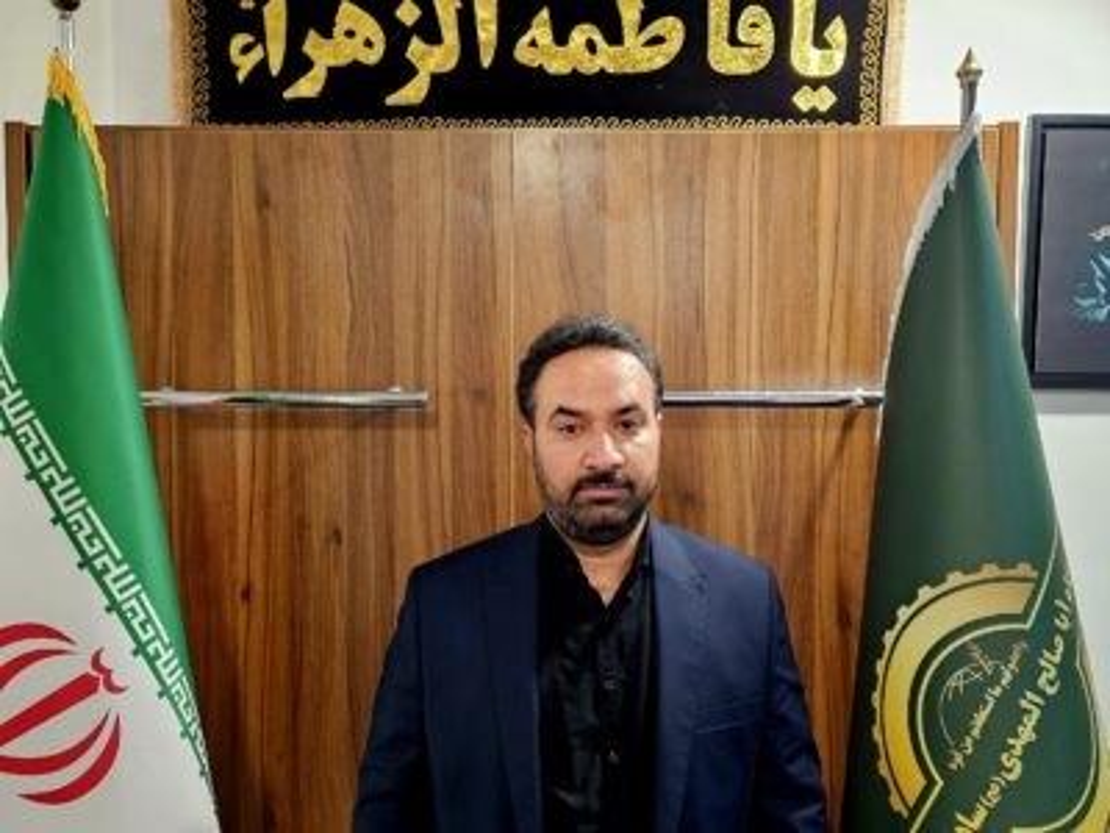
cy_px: 416
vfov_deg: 58.9
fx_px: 738
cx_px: 555
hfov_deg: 73.9
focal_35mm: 23
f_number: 1.7
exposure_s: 1/60.2
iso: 640
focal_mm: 6.3
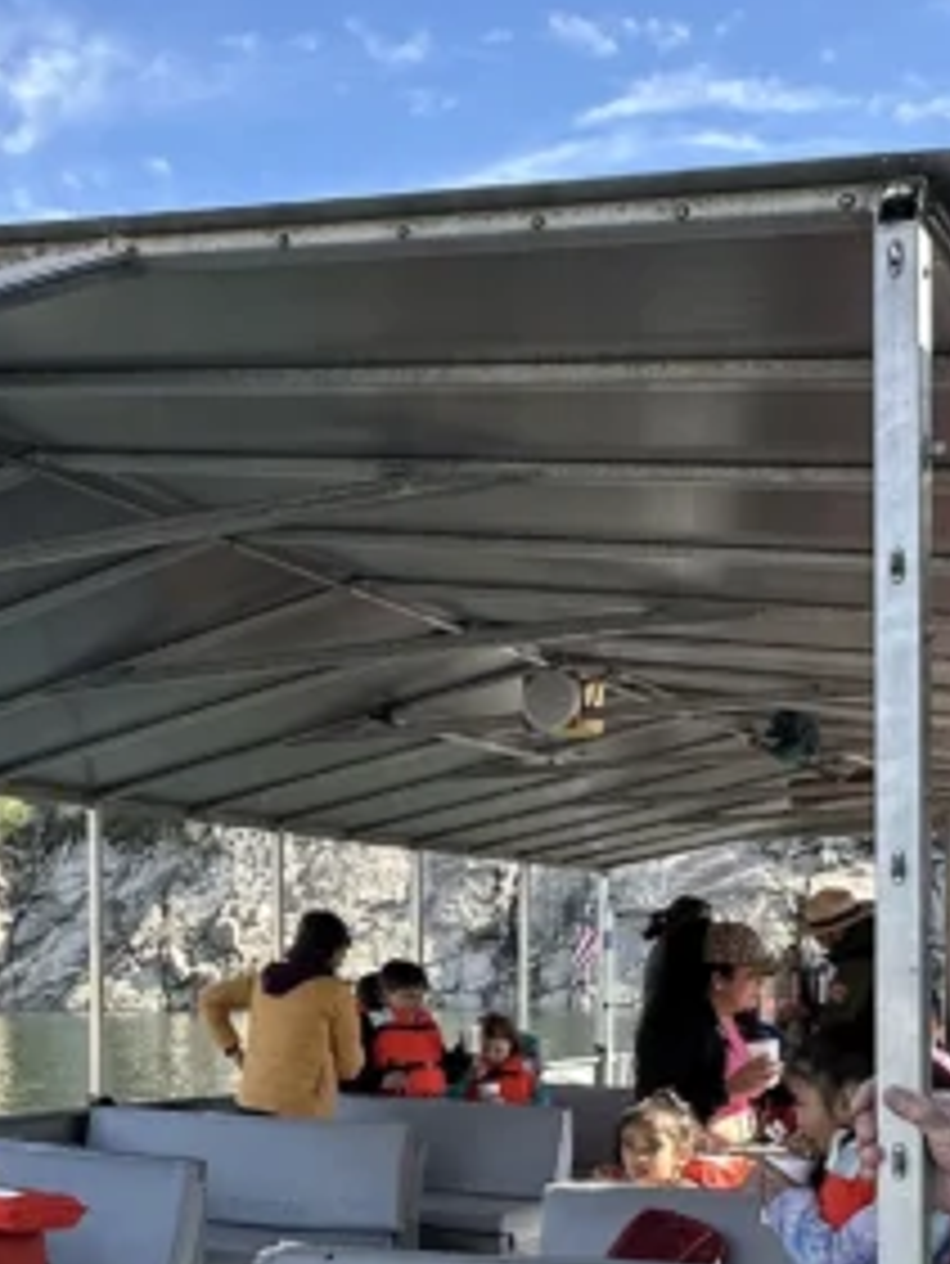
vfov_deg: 36.3
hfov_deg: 28.1
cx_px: 207
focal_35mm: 51
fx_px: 1865
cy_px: 999
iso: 40
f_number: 2.2
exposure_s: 1/633
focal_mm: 2.22
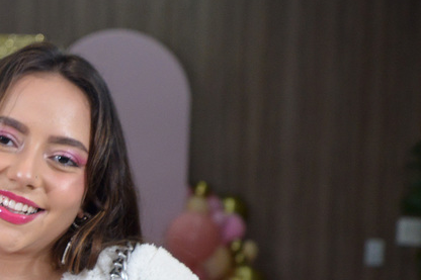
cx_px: -178
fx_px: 2361
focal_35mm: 202
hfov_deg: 9.9
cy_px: 345
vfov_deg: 6.7
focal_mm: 70
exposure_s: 1/80
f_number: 6.3
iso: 2200
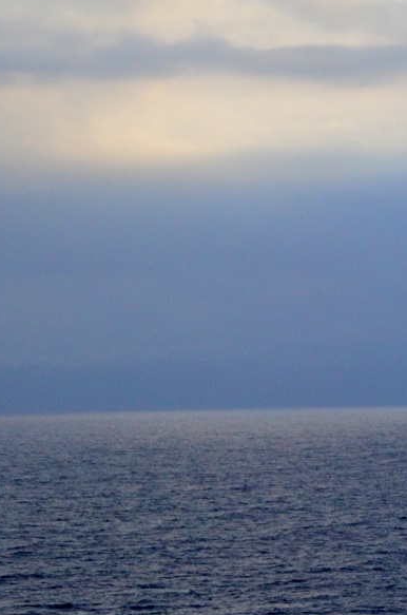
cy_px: 510
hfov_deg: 7.6
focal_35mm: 180
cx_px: 185
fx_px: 3067
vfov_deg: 11.4
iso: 2500
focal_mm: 70
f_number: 4.5
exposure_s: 1/8000
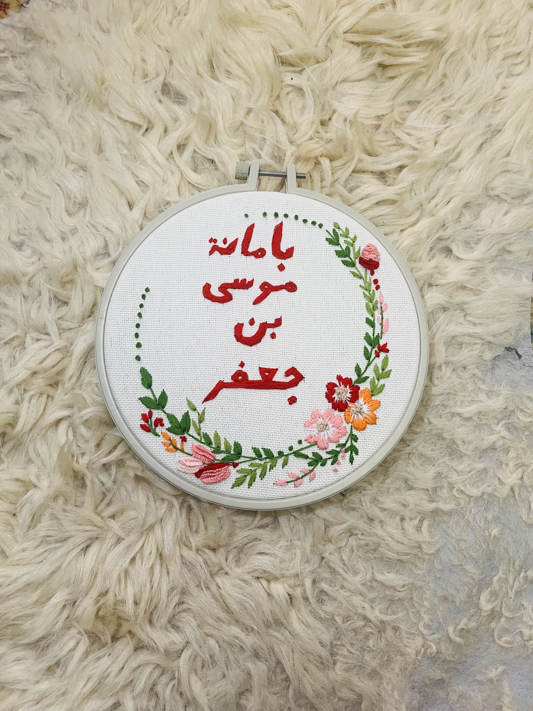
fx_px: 534
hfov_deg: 53.1
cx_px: 266
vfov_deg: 67.3
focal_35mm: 26
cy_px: 356
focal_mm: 5.1
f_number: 1.6
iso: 100
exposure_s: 1/50
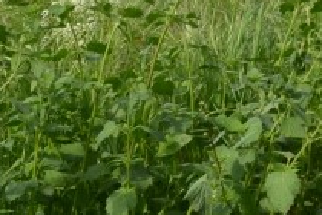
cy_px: -307
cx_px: 526
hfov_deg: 12.9
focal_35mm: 148
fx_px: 1324
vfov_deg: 8.5
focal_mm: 18
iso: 100
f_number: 7.1
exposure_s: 1/200
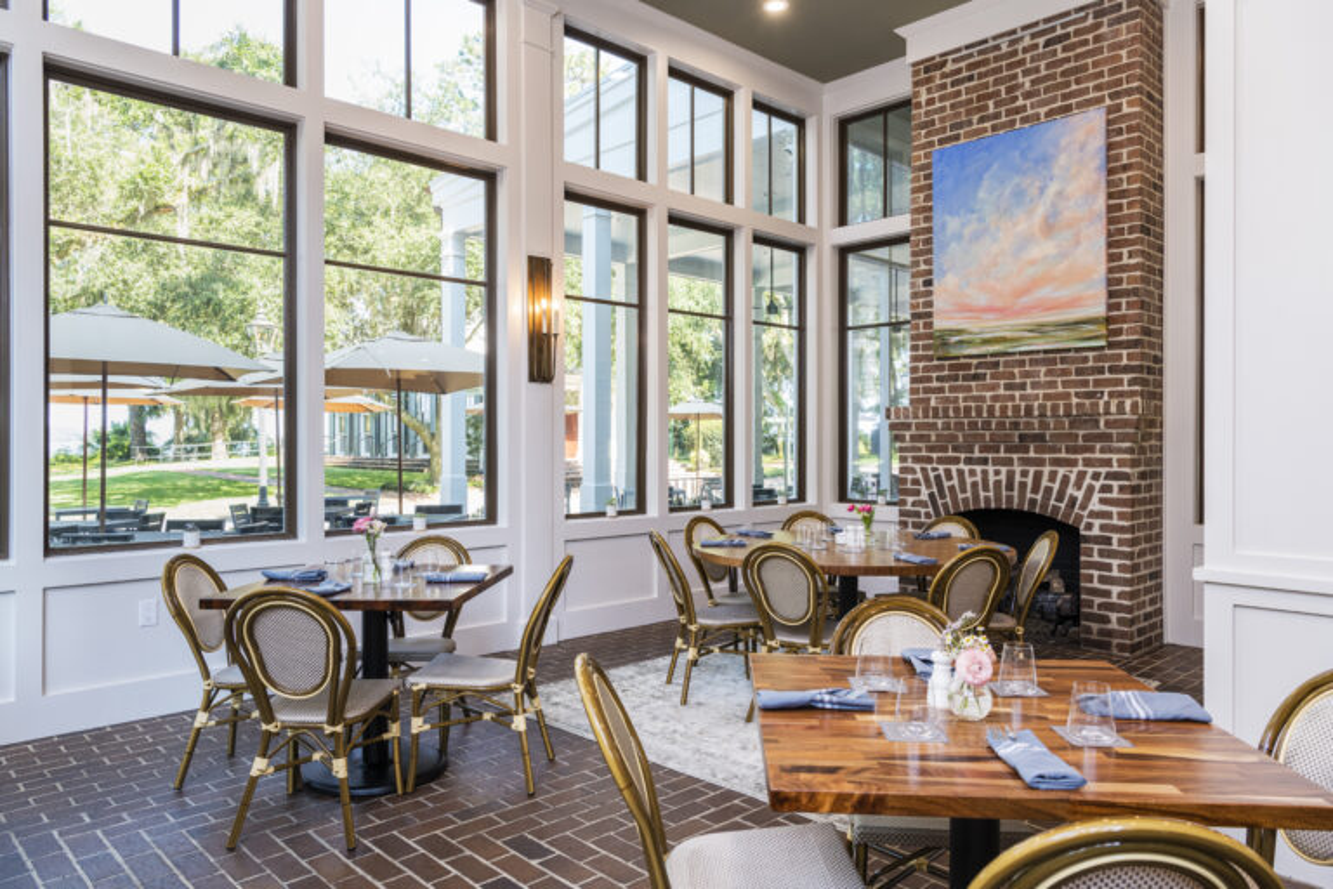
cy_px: 444
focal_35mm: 24
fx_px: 889
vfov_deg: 53.1
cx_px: 666
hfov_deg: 73.7
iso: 320
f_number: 8
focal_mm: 24
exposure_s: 1/20
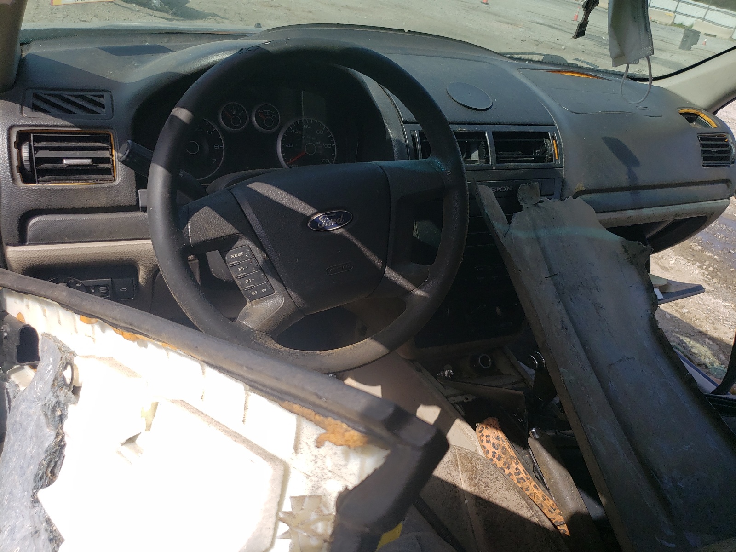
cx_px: 368
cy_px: 276
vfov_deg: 53.1
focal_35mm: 26
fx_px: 553
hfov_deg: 67.3
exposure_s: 1/2000
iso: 50
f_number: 1.5
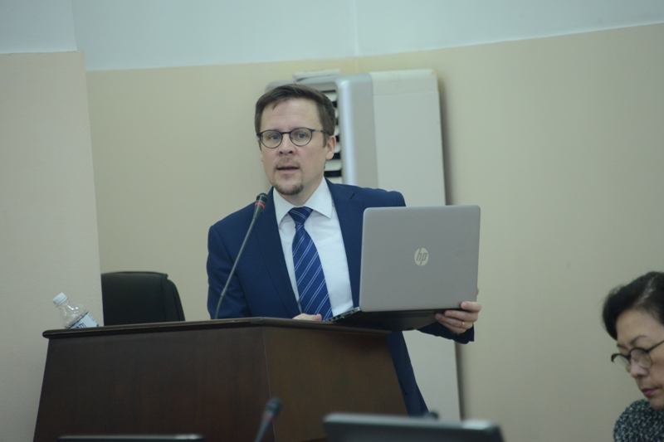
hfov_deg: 6.9
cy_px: 221
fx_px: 5532
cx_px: 332
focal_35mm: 300
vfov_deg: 4.6
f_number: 5.6
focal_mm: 300
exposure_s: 1/80
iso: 2500
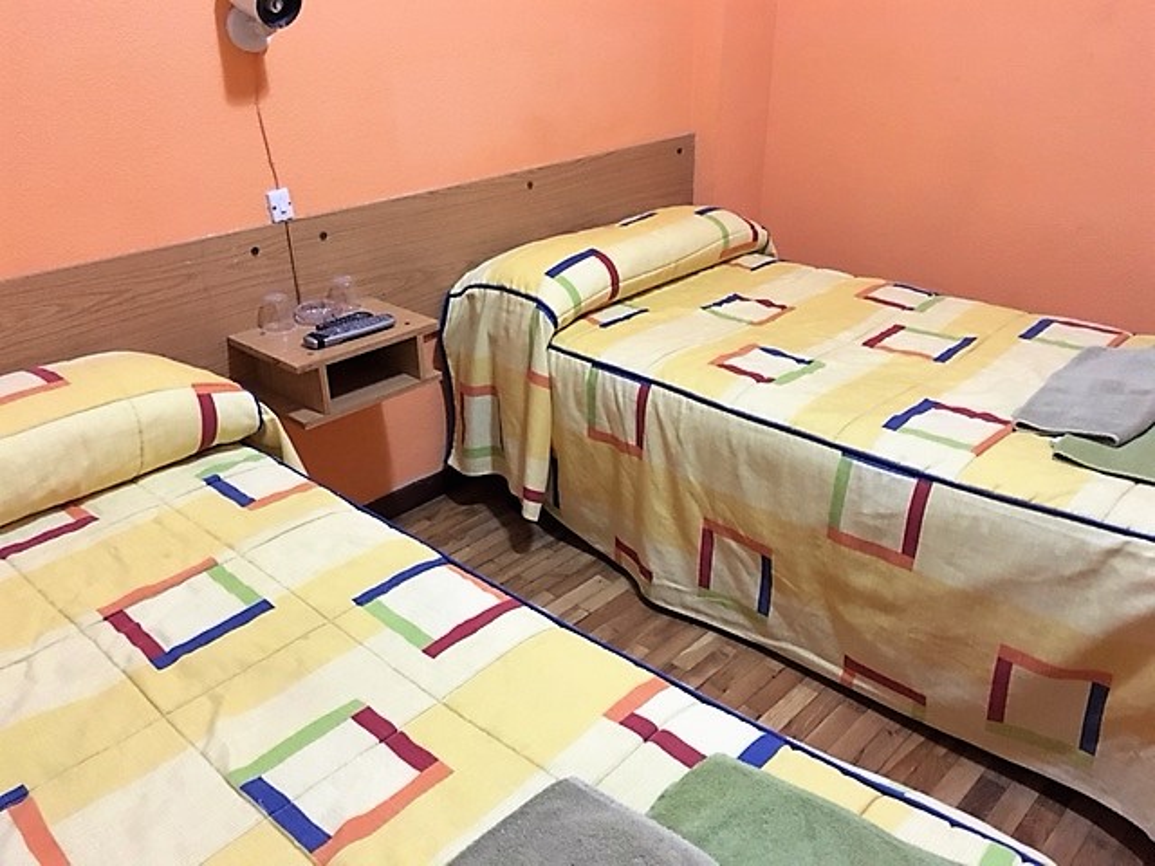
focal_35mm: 29
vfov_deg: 48.2
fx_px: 968
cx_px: 578
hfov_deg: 61.7
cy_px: 433
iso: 320
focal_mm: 4.15
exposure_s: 1/17
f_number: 2.2
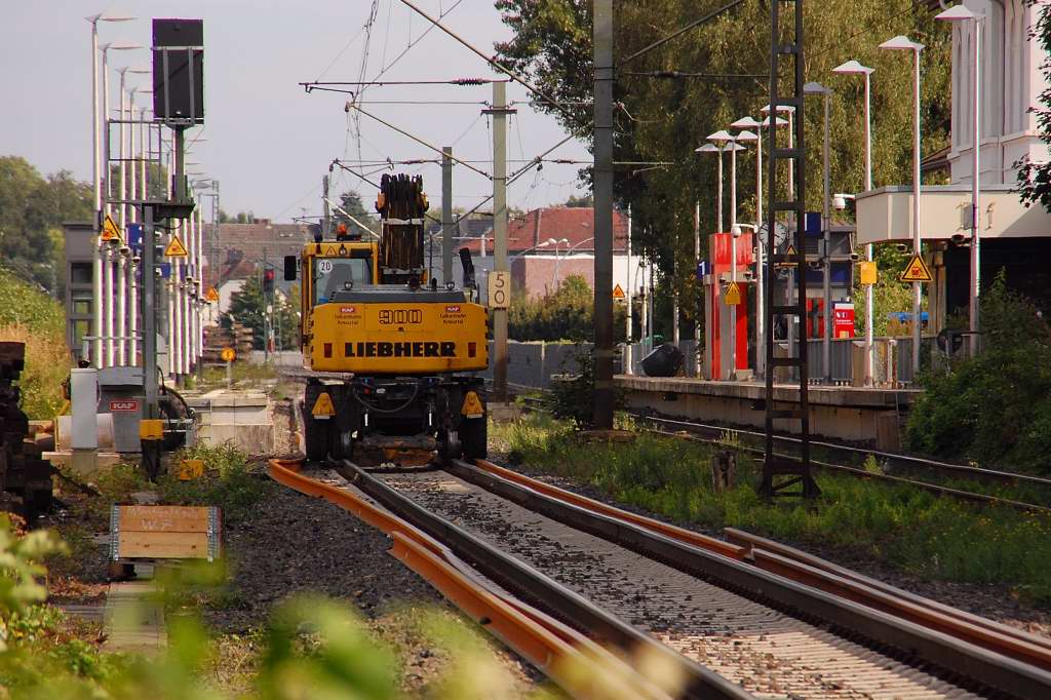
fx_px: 8755
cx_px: 526
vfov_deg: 4.6
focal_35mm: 300
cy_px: 350
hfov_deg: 6.9
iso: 400
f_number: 8
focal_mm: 200
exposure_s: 1/640
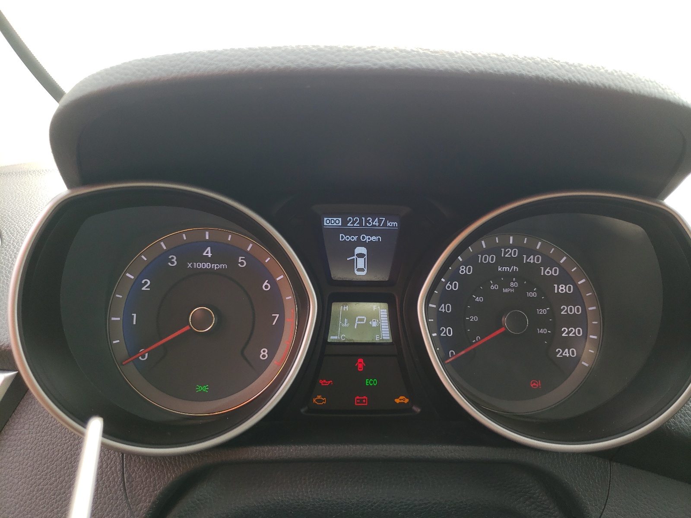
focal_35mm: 26
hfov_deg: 67.3
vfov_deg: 53.1
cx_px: 346
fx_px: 519
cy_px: 259
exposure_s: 1/179
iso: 50
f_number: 1.5
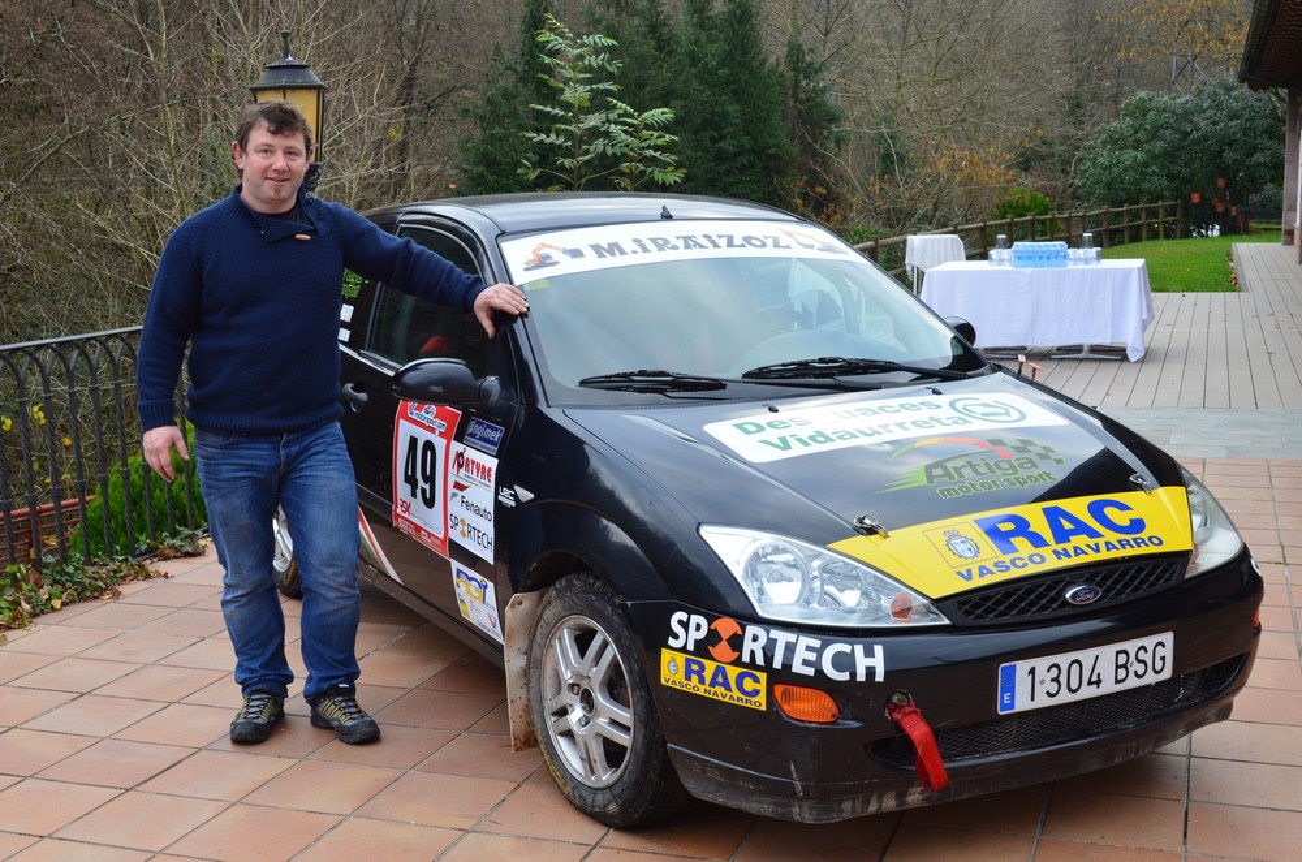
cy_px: 431
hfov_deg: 43.7
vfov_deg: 29.7
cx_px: 651
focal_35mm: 45
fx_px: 1624
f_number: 10
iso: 400
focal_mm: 30
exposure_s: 1/40
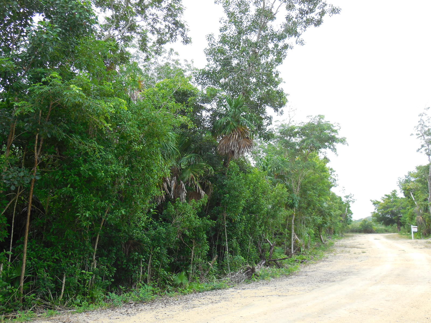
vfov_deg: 36.0
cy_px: 162
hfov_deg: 46.8
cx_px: 216
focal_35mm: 40
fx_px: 498
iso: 125
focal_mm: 7.1
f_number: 3.6
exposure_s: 1/320
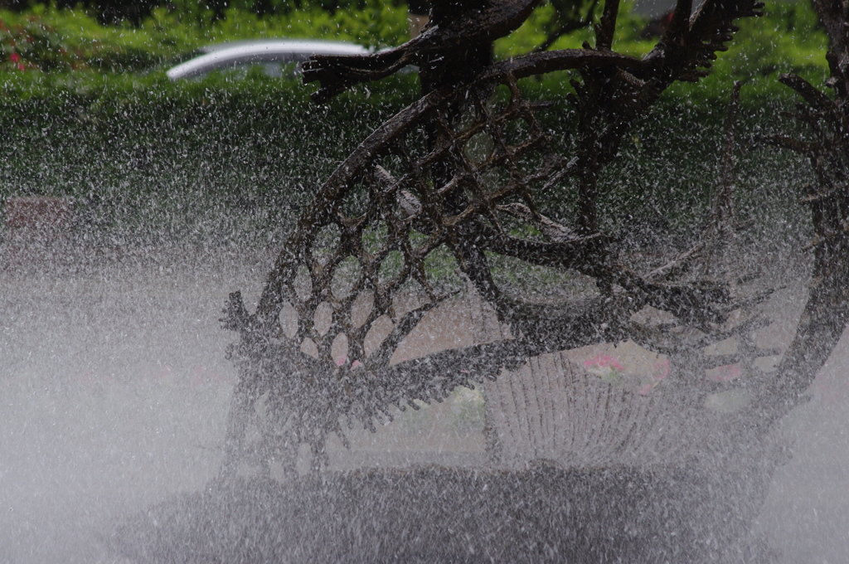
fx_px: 5299
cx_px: 424
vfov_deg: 6.1
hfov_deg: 9.2
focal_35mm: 225
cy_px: 282
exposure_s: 1/200
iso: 400
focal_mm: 150
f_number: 9
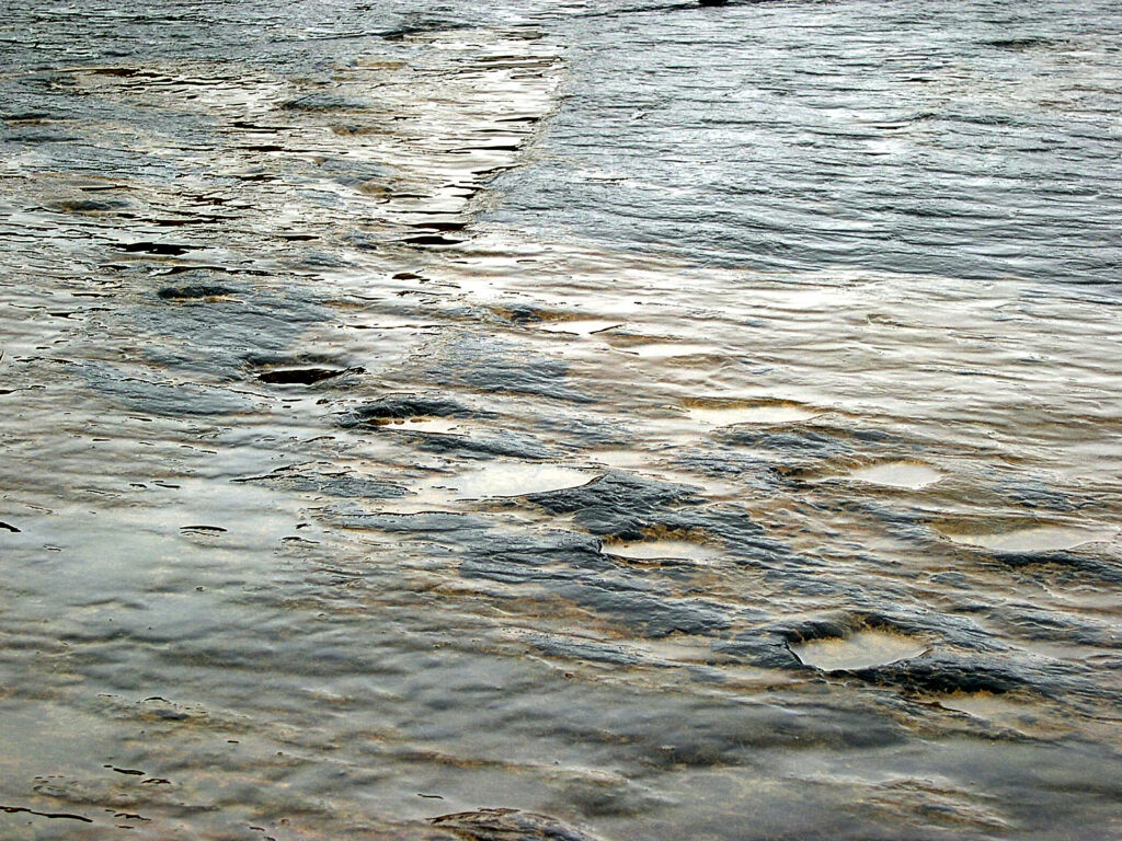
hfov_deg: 22.5
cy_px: 420
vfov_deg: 17.0
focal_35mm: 87
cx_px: 561
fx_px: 2820
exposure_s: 1/91.3
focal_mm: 18.4
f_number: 4.4
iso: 100
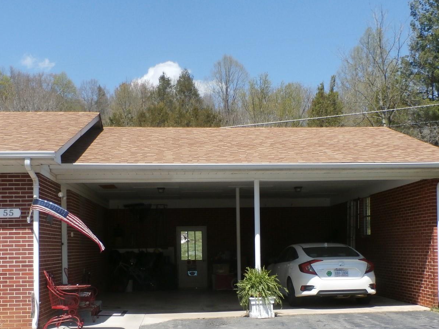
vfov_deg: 33.0
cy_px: 245
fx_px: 545
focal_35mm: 43
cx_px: 221
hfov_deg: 43.9
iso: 100
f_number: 3
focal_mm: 4.5
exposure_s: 1/1000
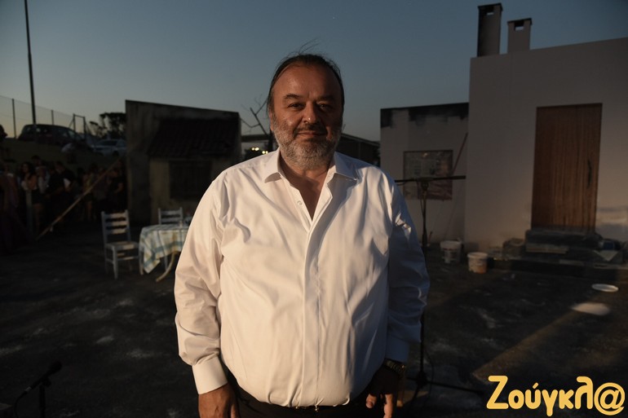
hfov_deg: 73.8
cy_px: 209
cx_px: 314
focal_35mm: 24
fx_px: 419
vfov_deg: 53.1
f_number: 4.5
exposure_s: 1/320
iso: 800
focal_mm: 24
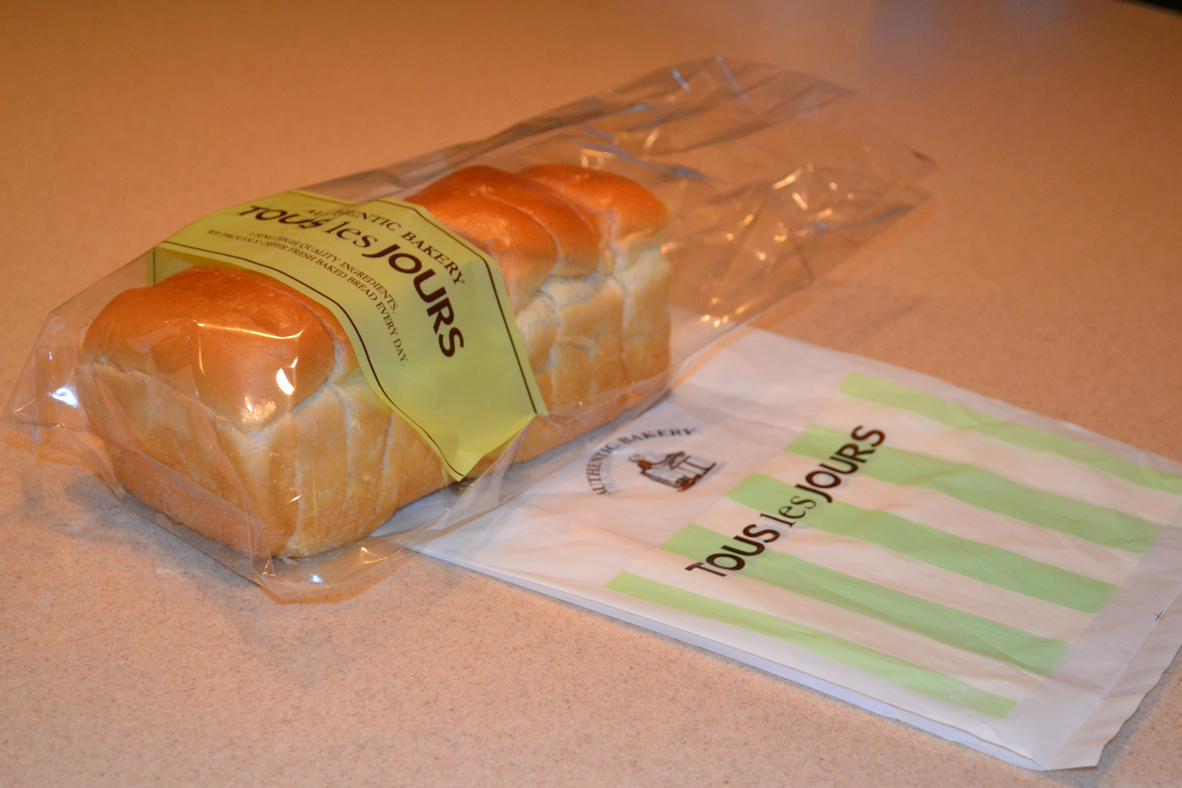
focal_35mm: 66
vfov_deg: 20.6
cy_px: 394
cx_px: 591
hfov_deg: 30.5
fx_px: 2167
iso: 1400
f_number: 5.3
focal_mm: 44
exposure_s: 1/60
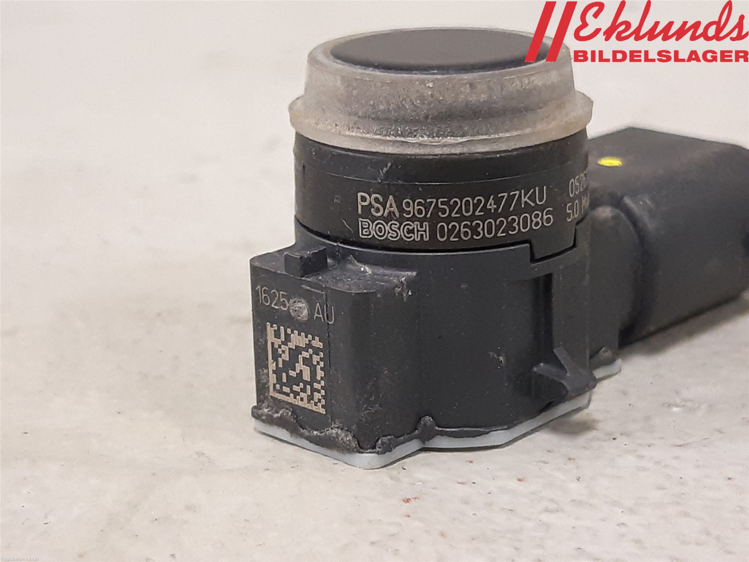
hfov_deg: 67.3
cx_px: 374
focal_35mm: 26
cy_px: 281
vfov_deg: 53.1
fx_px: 563
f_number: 1.7
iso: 250
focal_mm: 3.93
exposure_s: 1/50
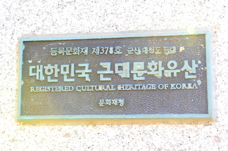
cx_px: 114
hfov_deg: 28.9
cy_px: 76
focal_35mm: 70
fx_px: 443
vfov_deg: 19.4
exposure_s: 1/30
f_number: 9
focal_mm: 70
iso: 200
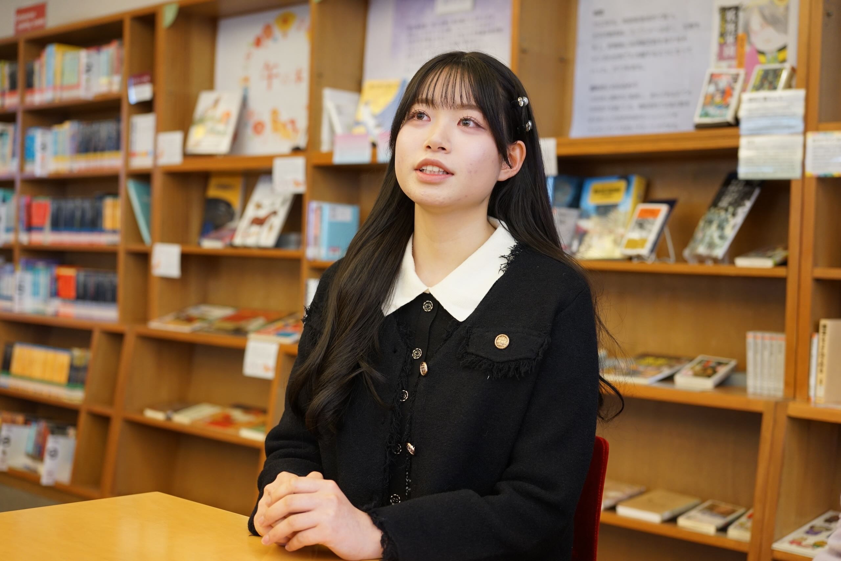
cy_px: 280
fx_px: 1168
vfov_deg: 27.0
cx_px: 420
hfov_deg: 39.6
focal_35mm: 50
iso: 1000
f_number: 3.2
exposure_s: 1/125
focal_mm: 50
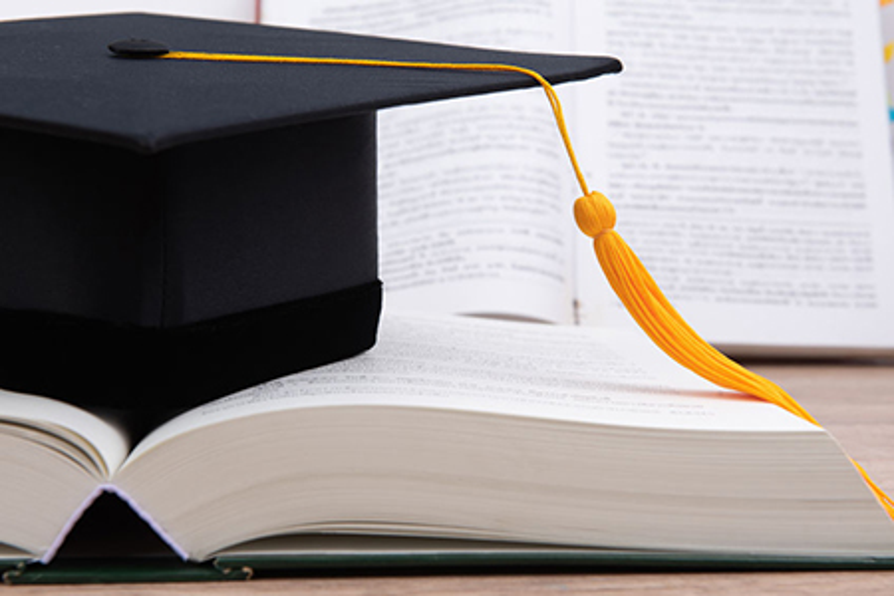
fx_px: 1738
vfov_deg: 19.5
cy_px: 298
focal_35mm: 70
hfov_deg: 28.8
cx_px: 447
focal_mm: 70
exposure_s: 1/125
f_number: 11
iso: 100
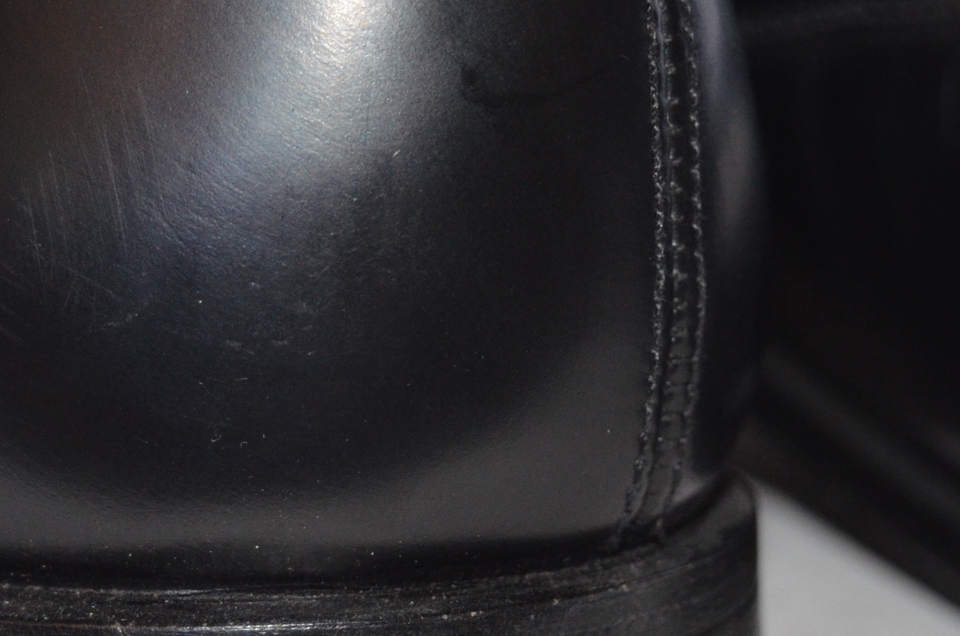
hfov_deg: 16.3
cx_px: 383
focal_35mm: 126
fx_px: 3353
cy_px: 248
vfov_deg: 10.8
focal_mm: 32
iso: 800
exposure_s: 1/60
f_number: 4.5
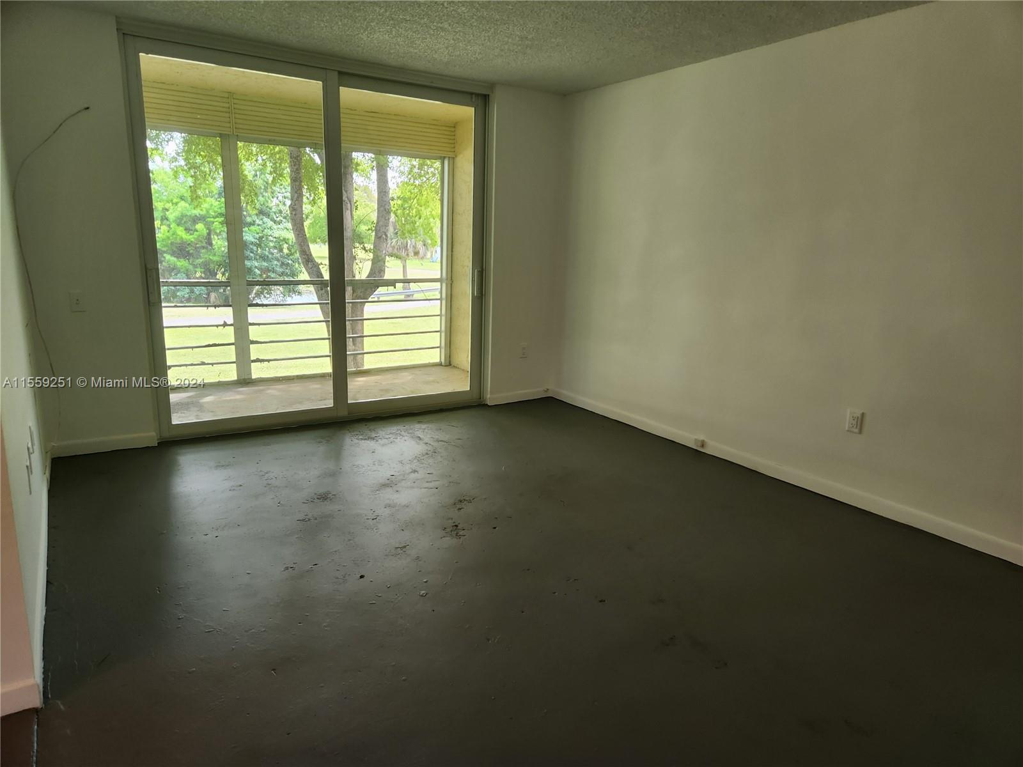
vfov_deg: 58.9
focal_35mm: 23
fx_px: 680
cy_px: 384
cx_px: 512
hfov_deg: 73.9
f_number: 1.8
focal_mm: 5.4
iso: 100
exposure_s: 1/120
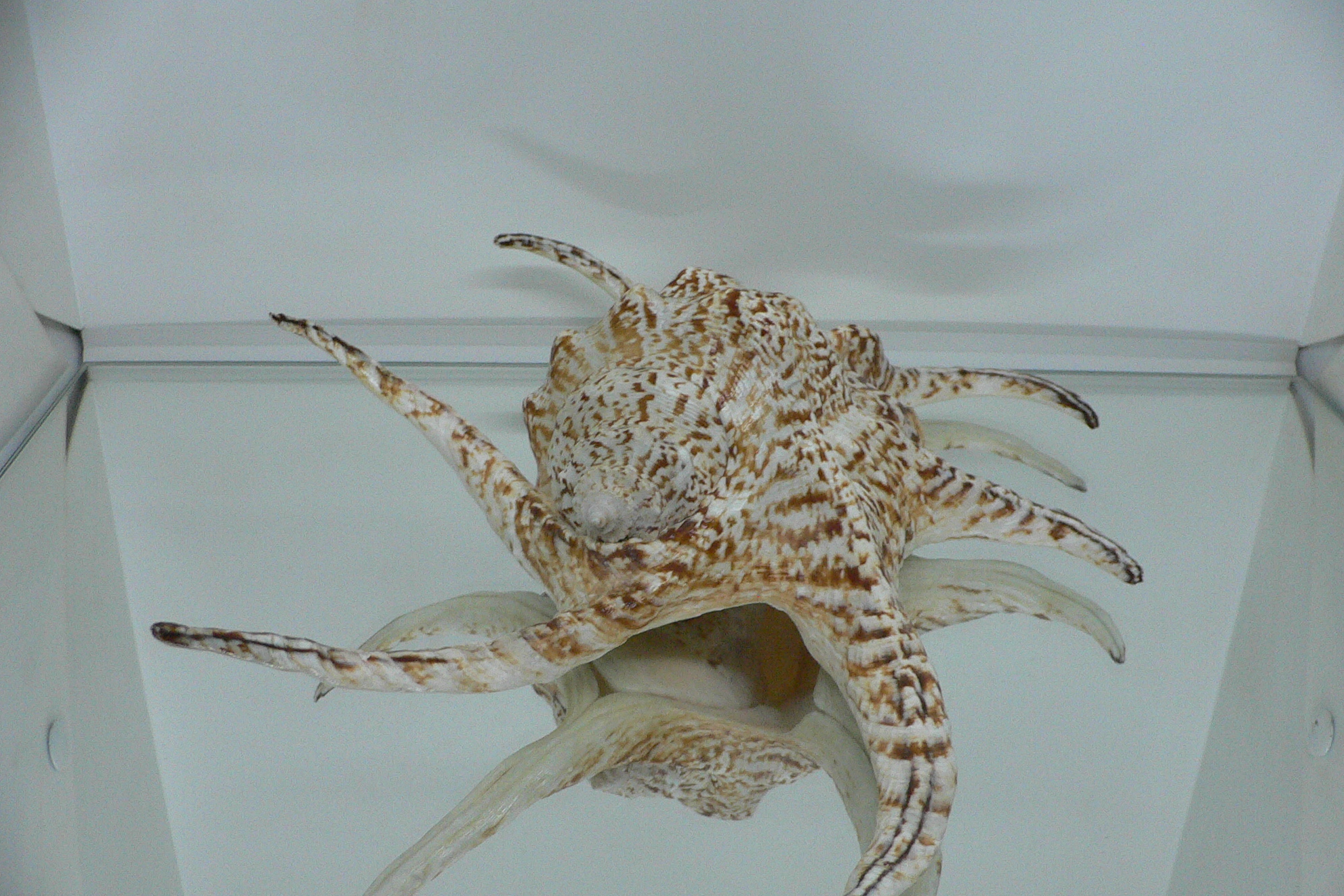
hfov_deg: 51.9
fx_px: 1381
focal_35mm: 37
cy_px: 495
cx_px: 682
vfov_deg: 35.9
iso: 200
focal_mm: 4.6
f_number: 2.8
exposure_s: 1/60
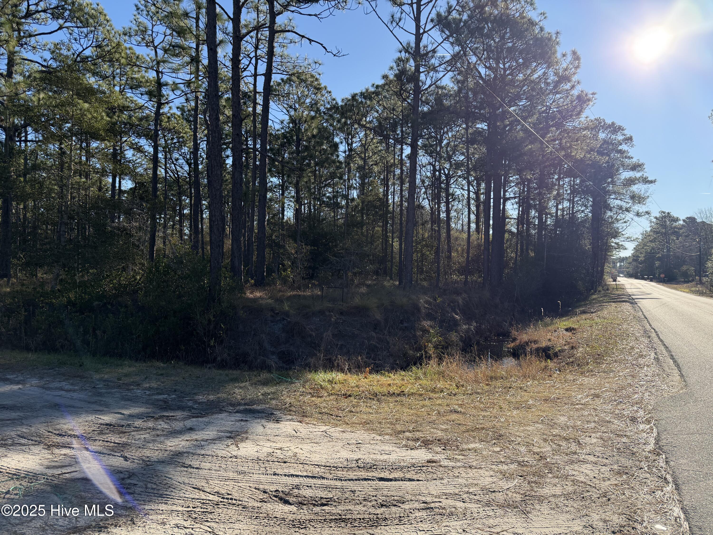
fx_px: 494
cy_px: 268
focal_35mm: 24
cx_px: 356
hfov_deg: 71.6
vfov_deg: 56.8
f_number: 1.78
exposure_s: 1/2907
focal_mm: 6.76
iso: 100
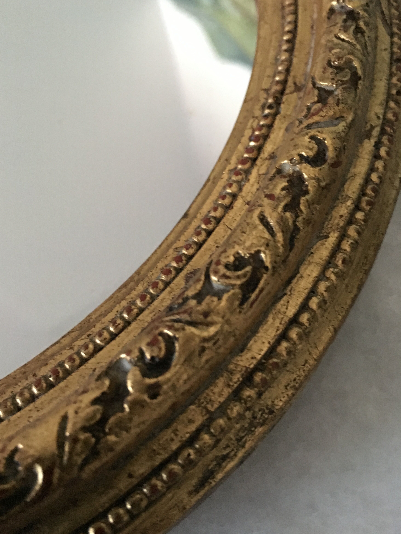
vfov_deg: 60.0
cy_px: 260
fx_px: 463
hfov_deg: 46.8
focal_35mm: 30
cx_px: 198
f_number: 2.2
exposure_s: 1/17
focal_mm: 4.15
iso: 320
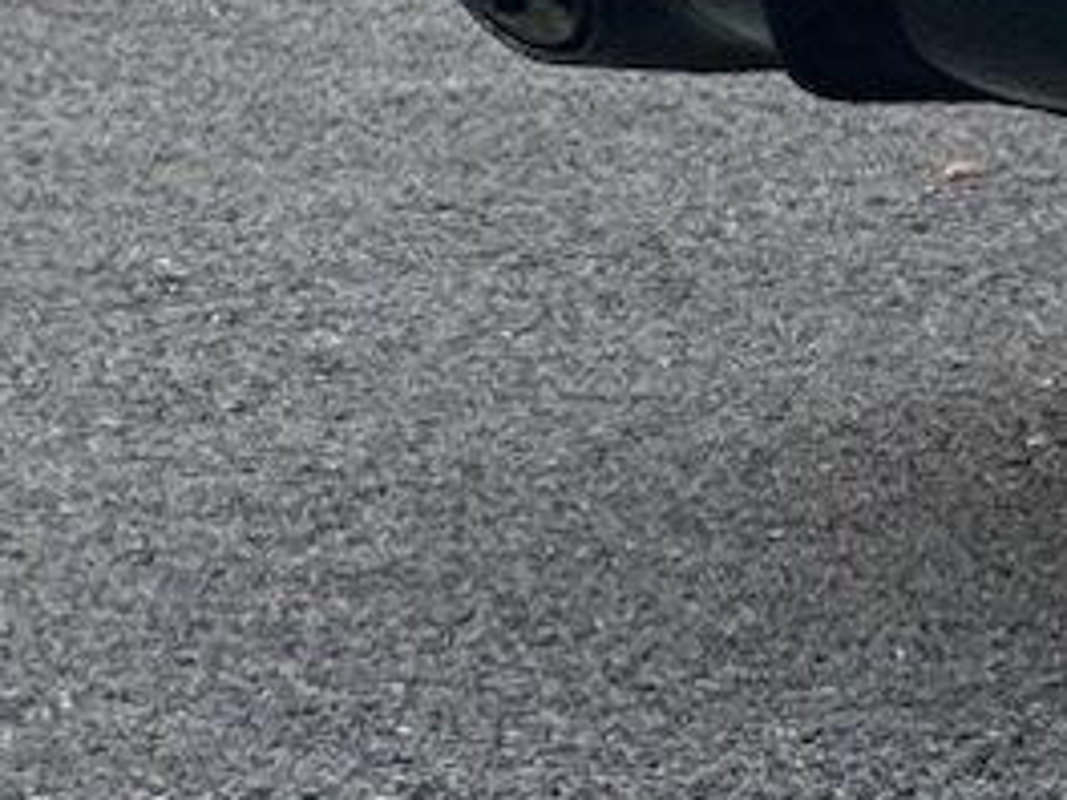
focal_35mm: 597
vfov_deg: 2.5
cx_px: 3896
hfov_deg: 3.2
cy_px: -1733
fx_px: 18402
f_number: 2.8
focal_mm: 9
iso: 20
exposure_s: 1/138
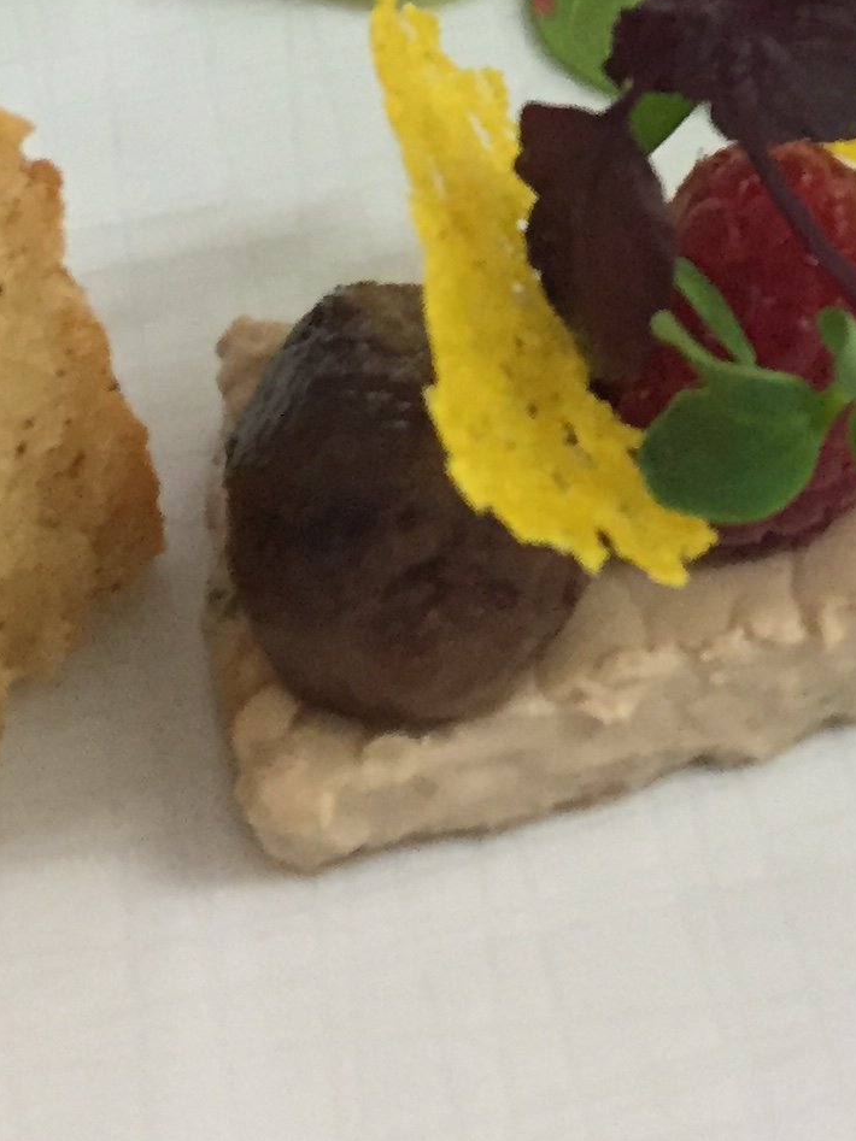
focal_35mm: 100
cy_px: -534
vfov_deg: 17.7
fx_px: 3298
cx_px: 661
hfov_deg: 14.7
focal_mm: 4.15
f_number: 2.2
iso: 250
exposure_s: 1/33
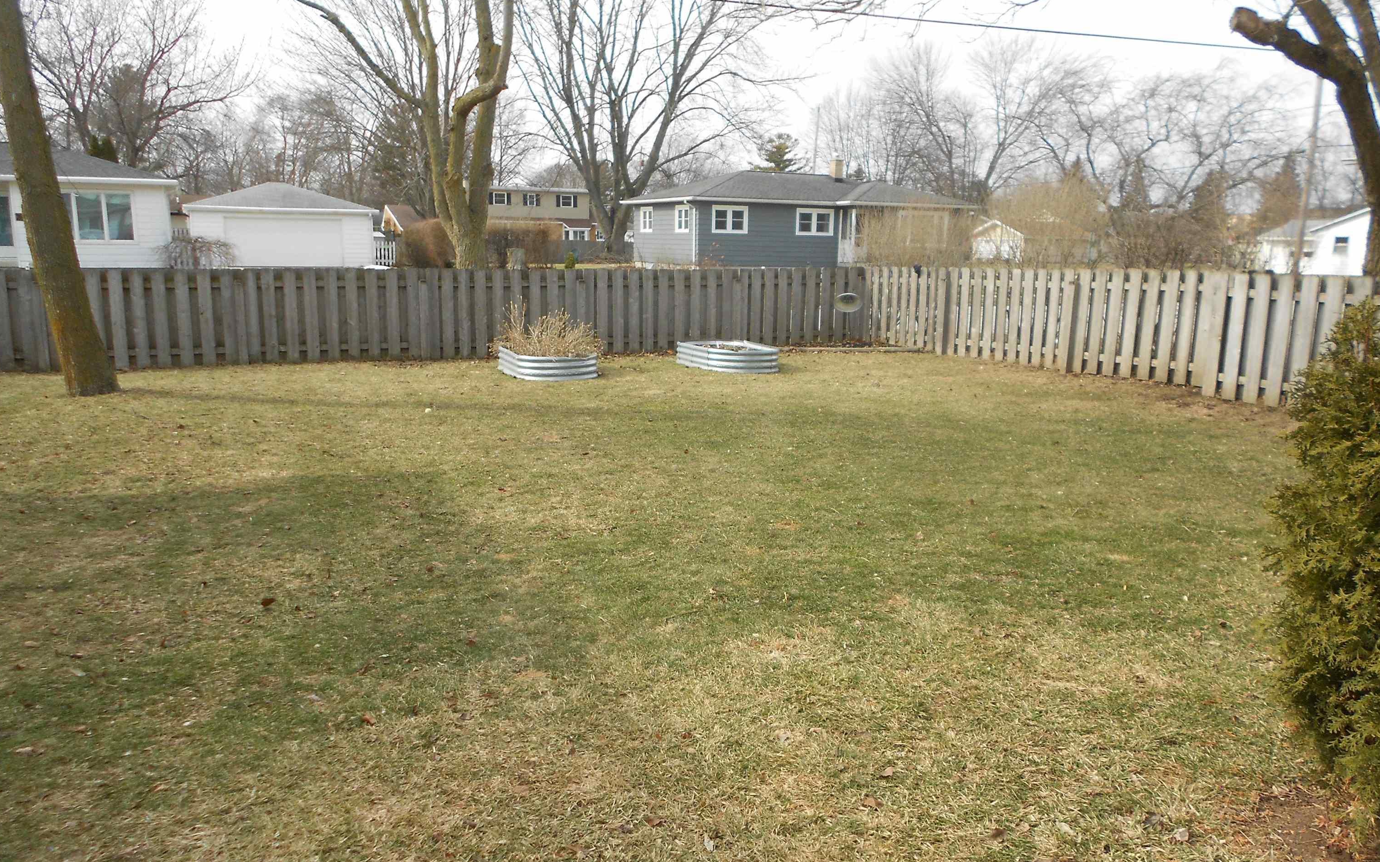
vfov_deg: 44.5
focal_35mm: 28
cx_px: 696
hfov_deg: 66.5
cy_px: 472
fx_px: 1053
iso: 80
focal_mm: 4.6
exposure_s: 1/400
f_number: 3.2
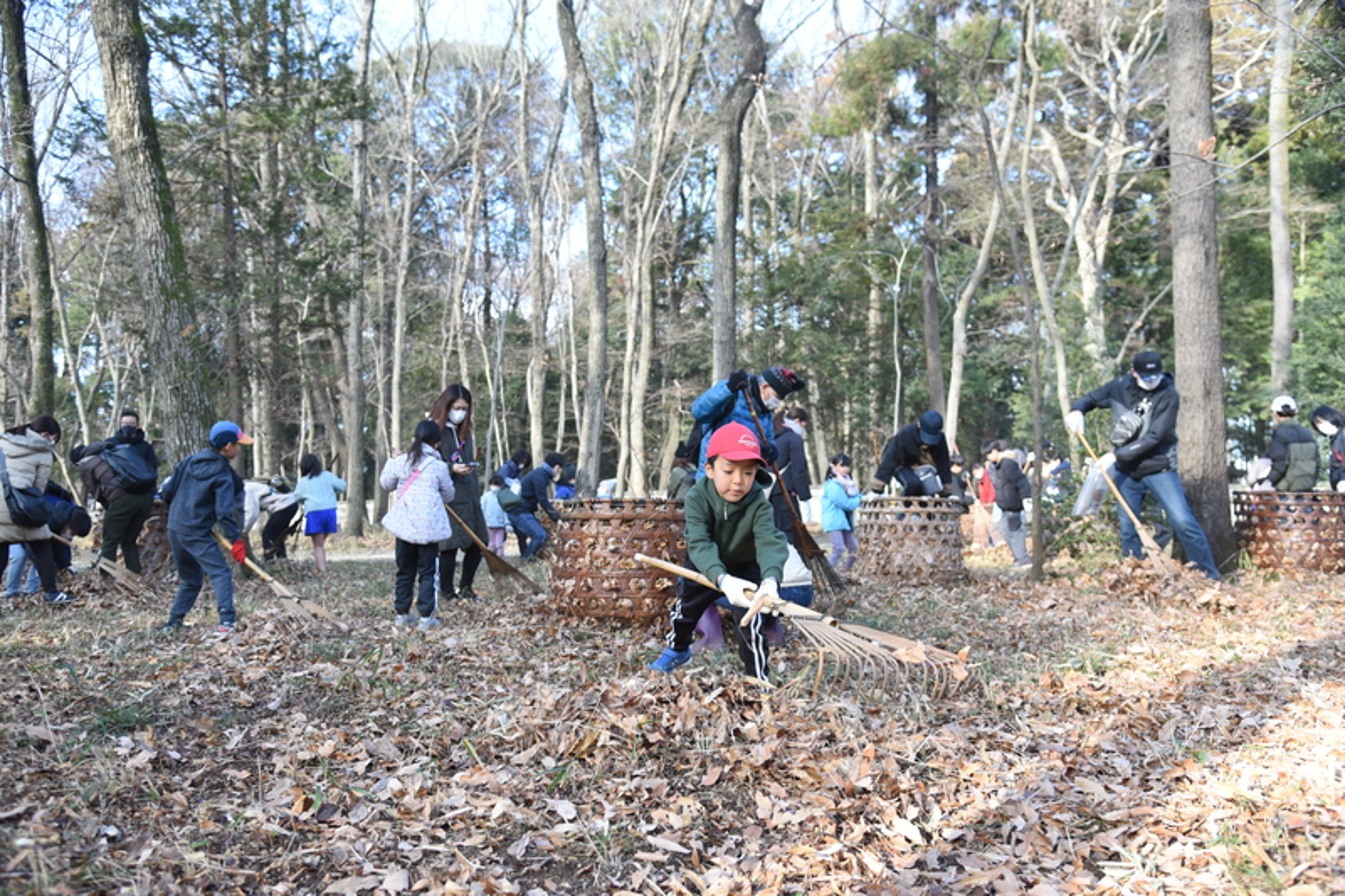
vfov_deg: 43.6
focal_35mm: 30
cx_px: 672
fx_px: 1121
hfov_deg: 61.9
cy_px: 448
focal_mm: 30
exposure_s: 1/500
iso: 800
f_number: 4
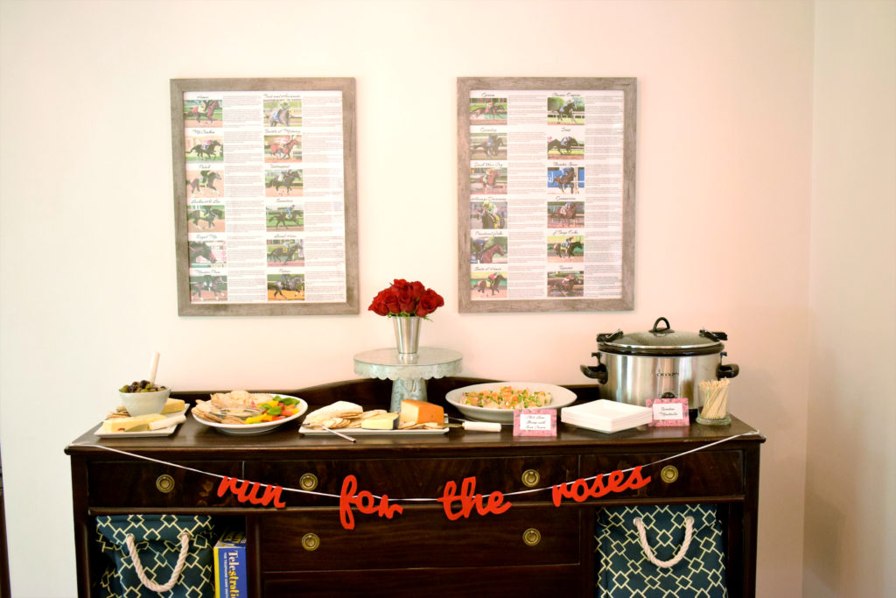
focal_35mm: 39
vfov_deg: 34.2
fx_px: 971
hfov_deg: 49.5
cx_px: 448
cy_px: 299
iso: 2200
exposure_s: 1/40
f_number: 4
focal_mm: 26
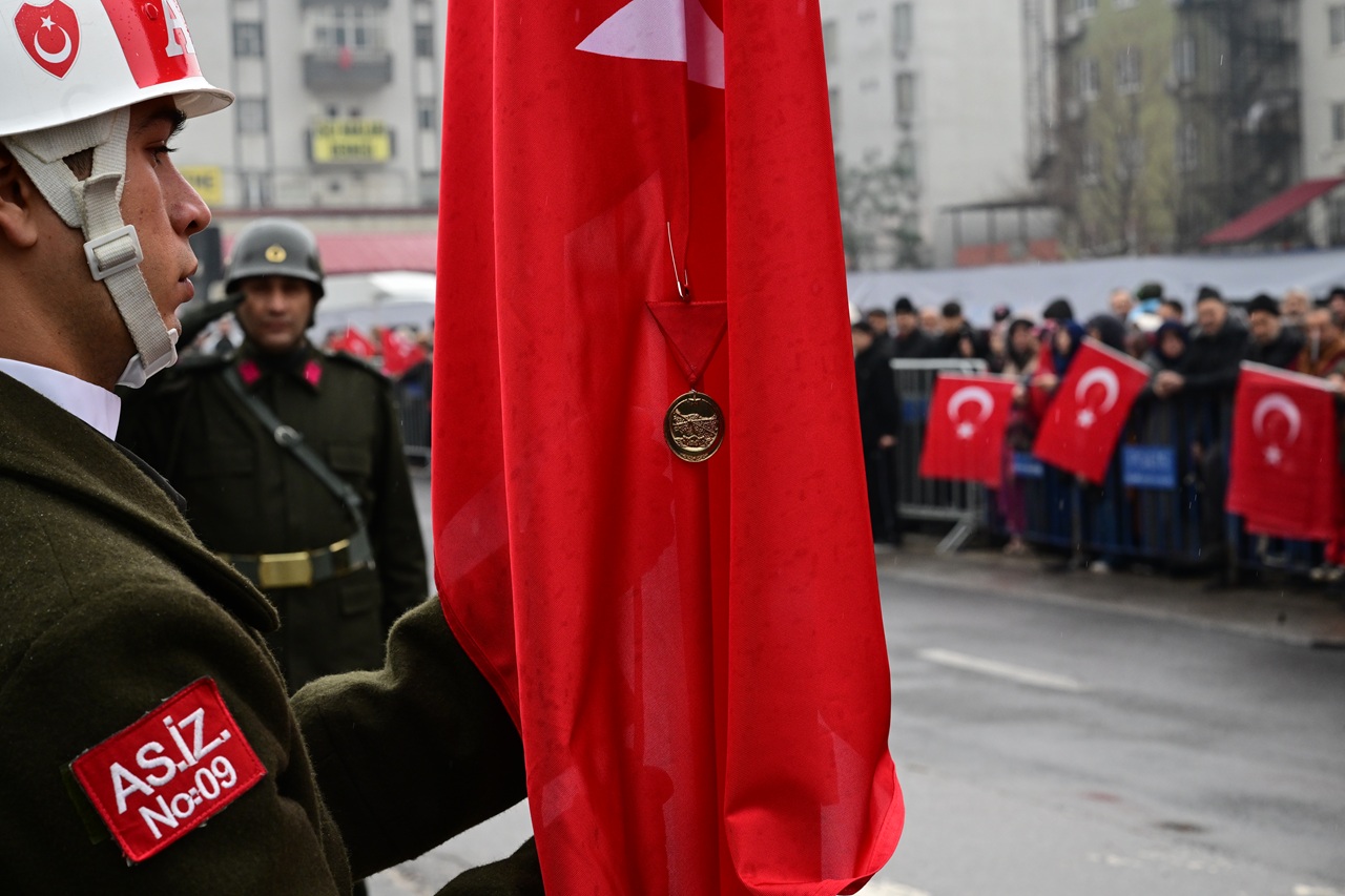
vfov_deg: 19.5
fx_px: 2615
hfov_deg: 28.8
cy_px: 448
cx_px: 672
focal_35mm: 70
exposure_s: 1/640
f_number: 10
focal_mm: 70
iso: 1600
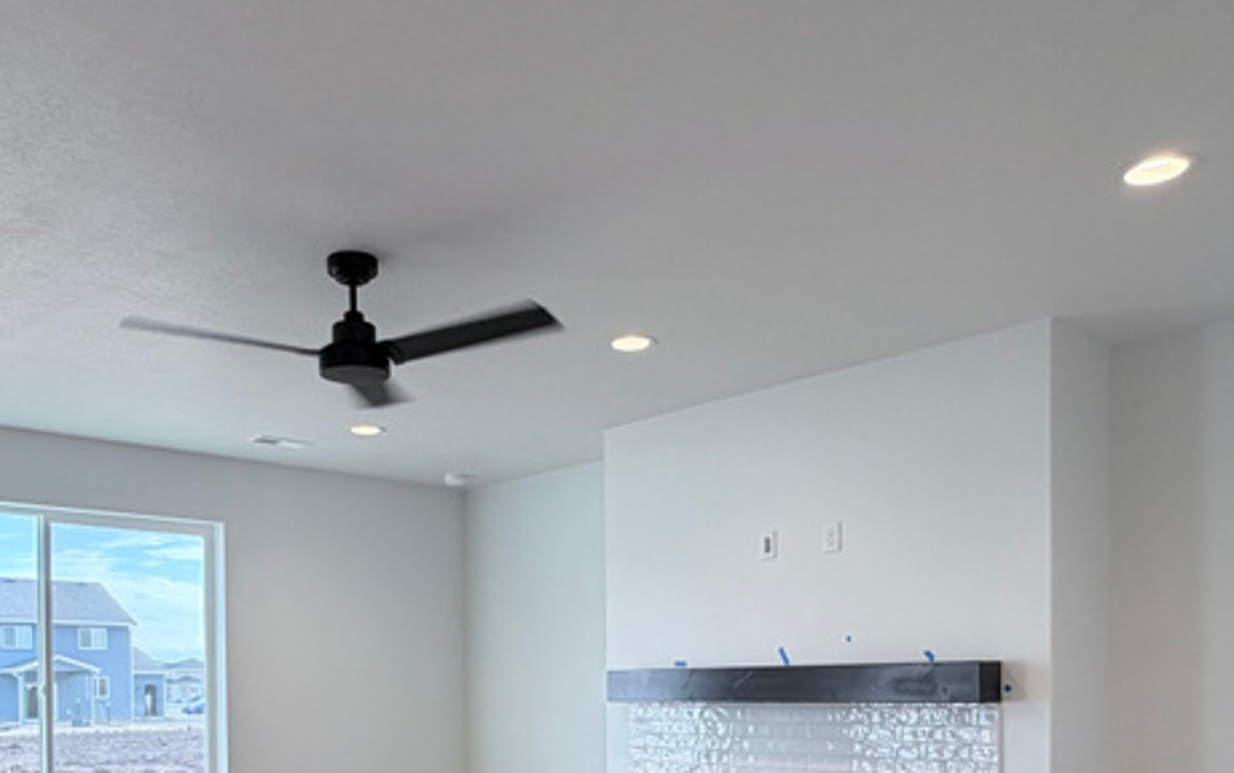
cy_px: 714
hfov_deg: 57.9
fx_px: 1110
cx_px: 526
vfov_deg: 35.8
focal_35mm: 33
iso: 100
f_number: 2.2
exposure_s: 1/120
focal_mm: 2.22
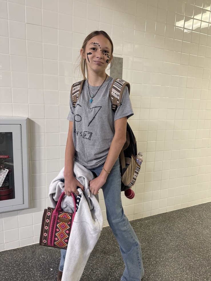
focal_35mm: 25
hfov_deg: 54.9
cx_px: 110
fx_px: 203
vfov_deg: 69.4
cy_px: 144
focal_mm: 6.76
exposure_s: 1/60
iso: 320
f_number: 1.78
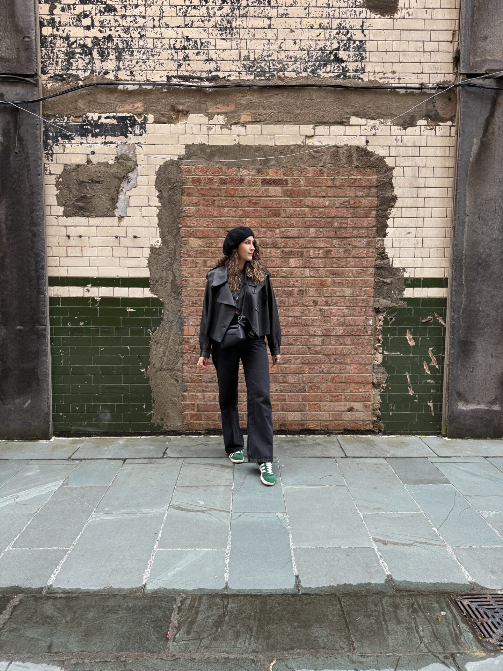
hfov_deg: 56.8
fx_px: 465
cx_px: 252
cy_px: 336
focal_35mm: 24
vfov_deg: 71.6
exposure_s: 1/50
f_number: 1.78
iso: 160
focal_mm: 6.76
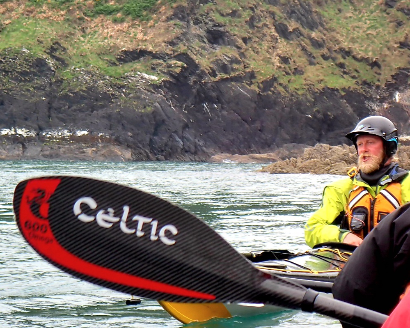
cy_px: 157
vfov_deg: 11.2
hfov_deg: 13.9
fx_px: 1674
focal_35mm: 138
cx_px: 271
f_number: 4.9
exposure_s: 1/161
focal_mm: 18
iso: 100
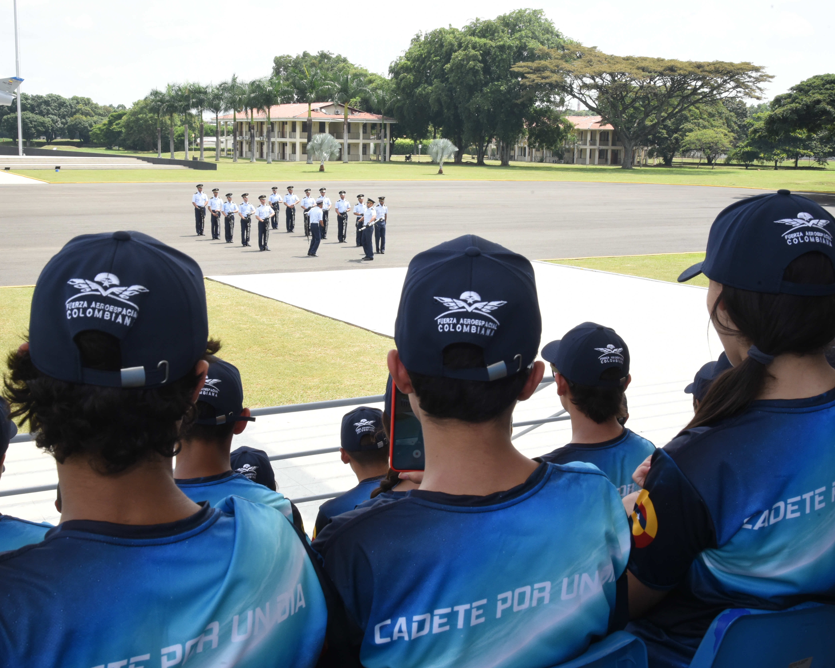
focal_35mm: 43
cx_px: 374
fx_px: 1063
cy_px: 335
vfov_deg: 34.9
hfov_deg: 42.8
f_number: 22
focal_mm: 38
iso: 1250
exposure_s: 1/200
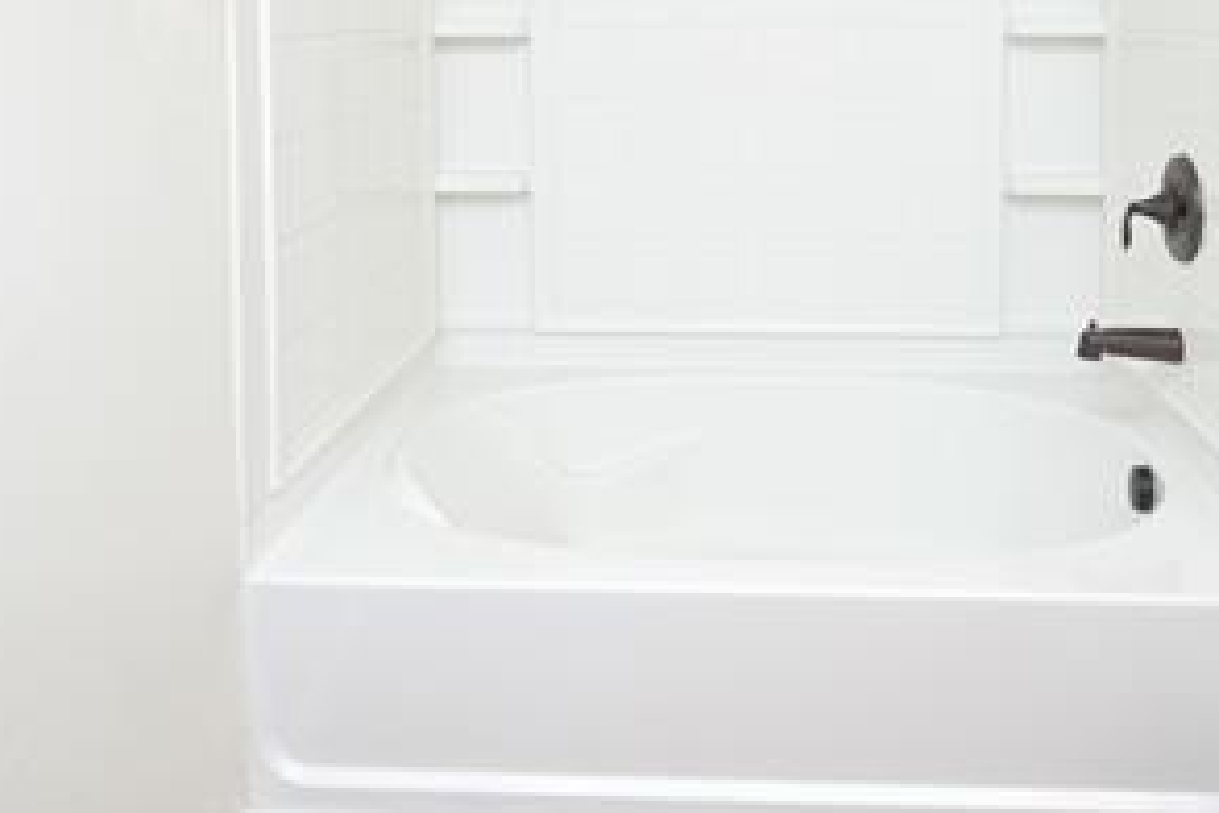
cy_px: 50
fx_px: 1290
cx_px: 701
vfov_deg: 32.8
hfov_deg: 50.4
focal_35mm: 38
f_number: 4
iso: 250
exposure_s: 1/20
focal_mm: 17.5
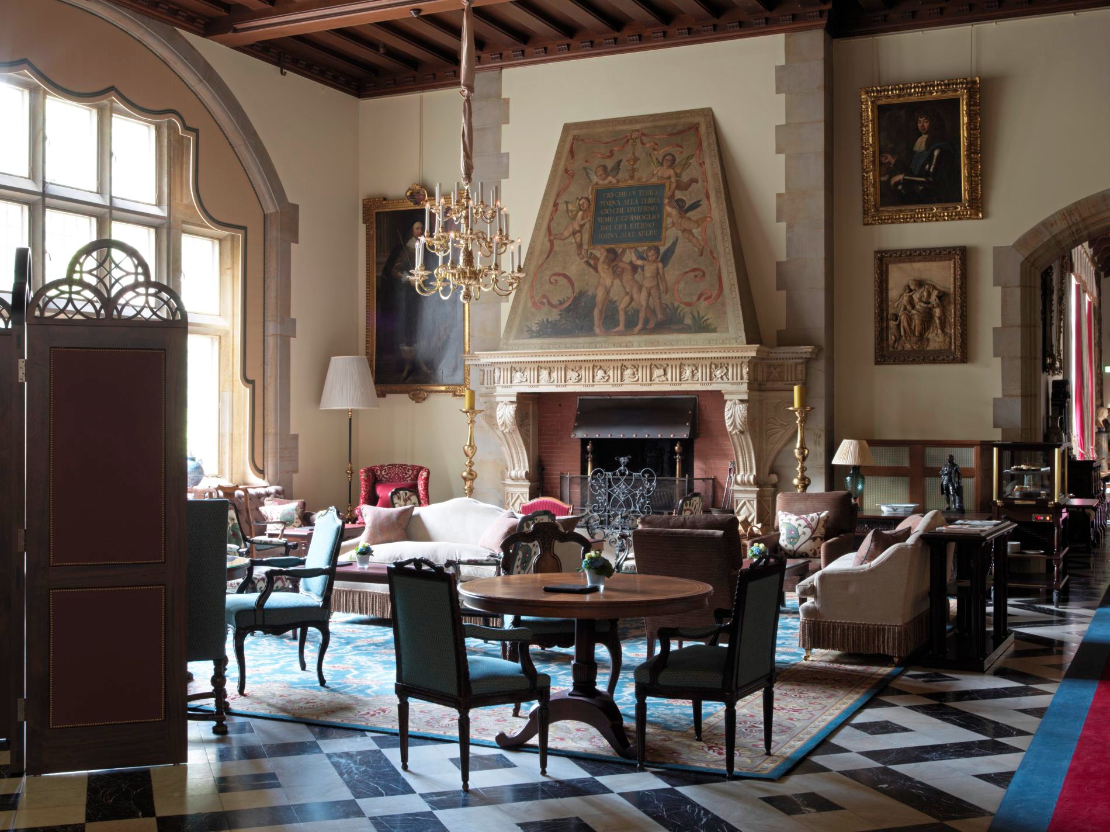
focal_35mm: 43
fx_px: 1378
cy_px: 416
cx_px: 555
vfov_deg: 33.6
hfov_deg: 43.9
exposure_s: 11
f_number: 22
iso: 100
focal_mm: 55
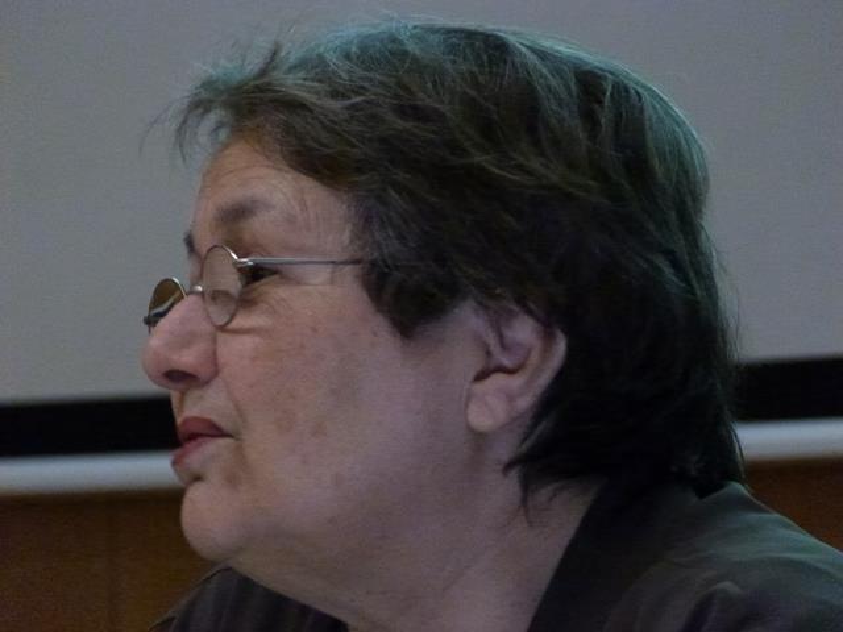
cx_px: 422
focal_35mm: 411
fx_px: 10009
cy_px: 316
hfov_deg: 4.8
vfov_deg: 3.6
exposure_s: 1/30
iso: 1600
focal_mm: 74
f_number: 4.3
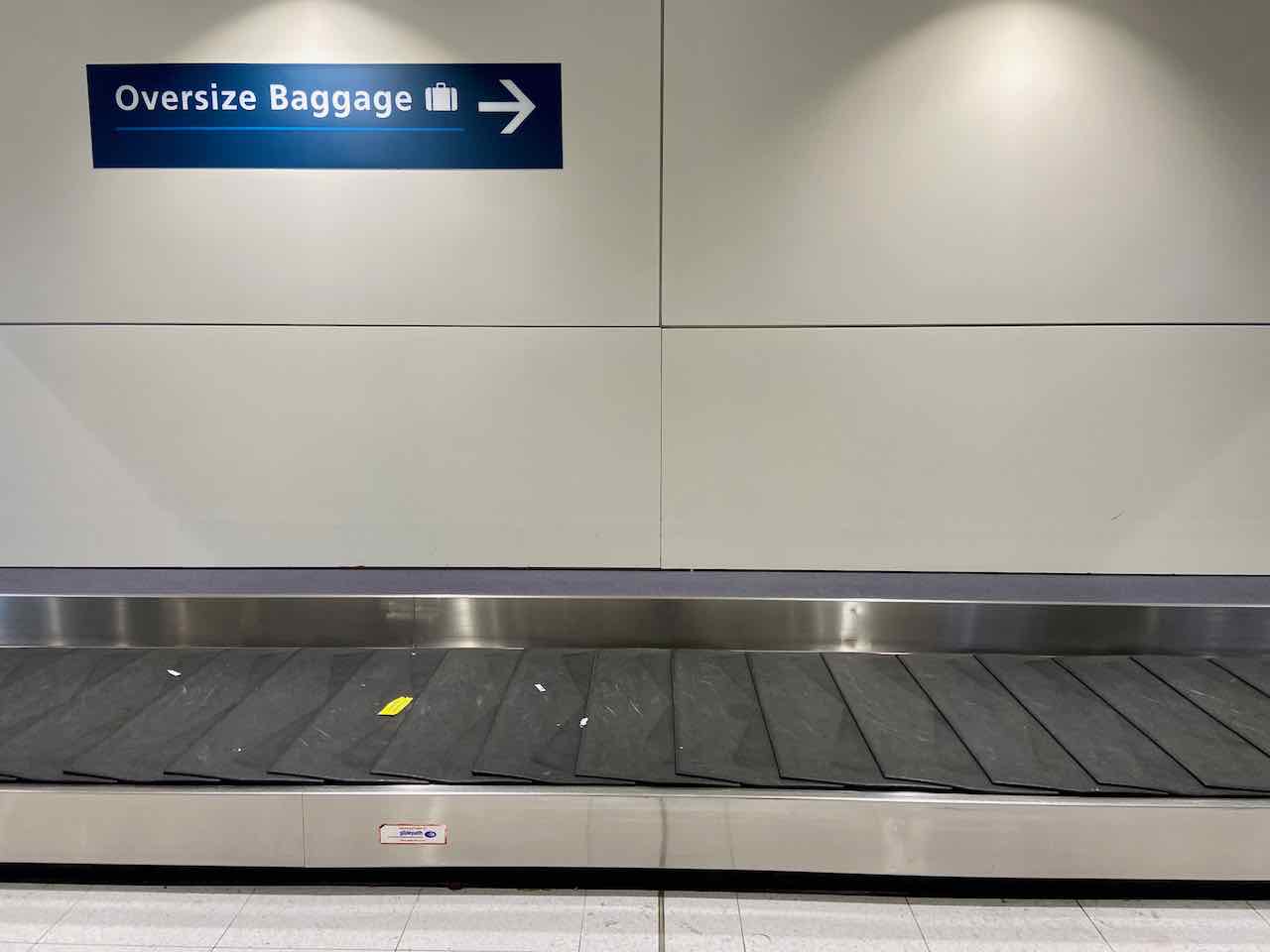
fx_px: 954
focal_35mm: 26
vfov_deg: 53.1
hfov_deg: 67.3
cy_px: 476
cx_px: 635
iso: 100
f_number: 1.8
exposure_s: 1/100
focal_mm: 4.25
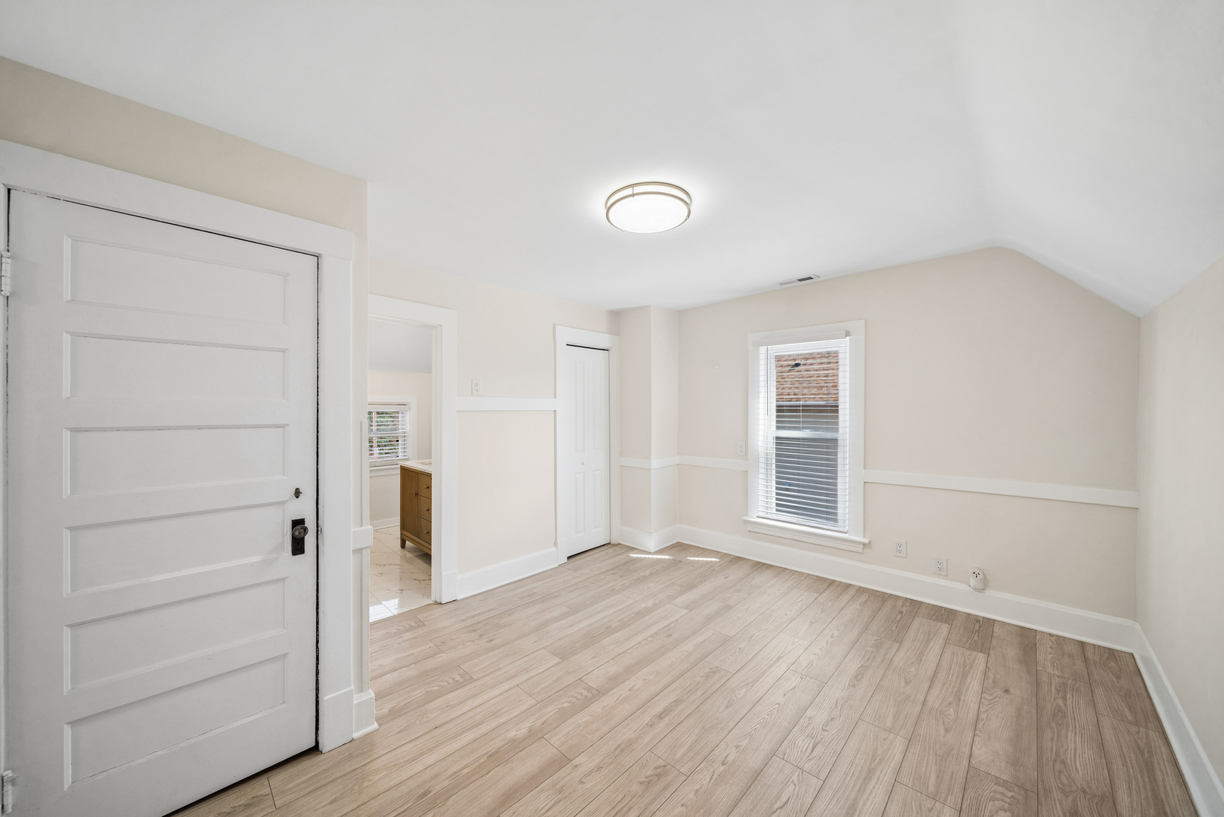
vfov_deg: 77.4
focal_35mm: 15
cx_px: 612
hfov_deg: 100.4
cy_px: 408
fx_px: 510
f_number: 8
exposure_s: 1/50
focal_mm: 15
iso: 400
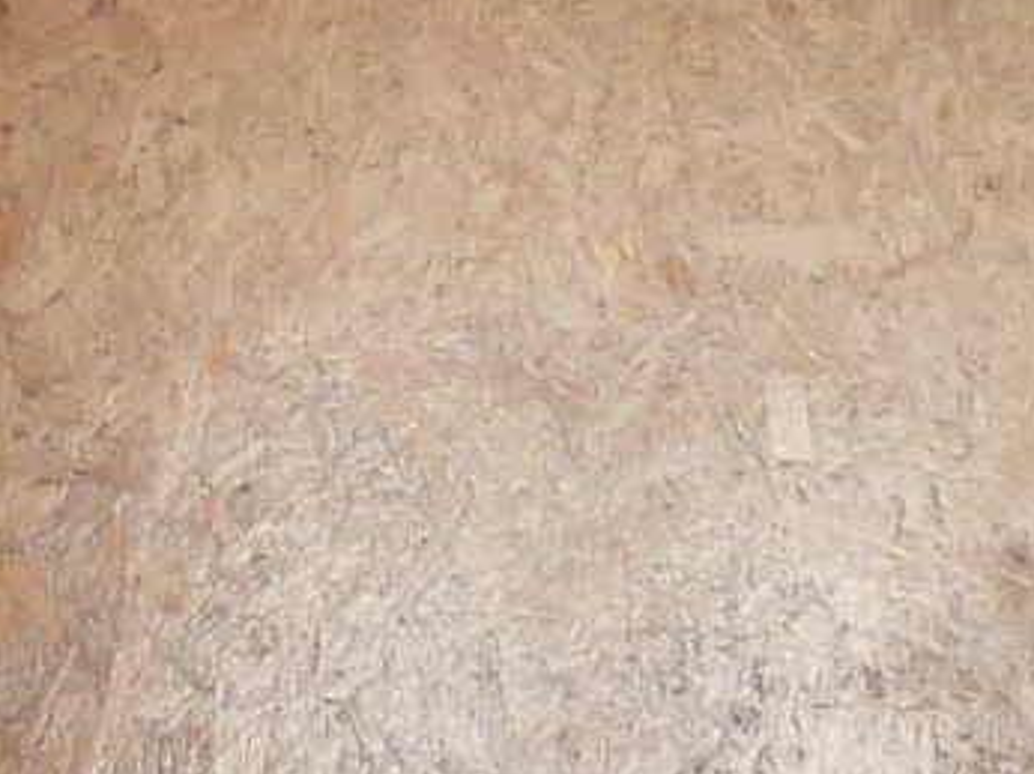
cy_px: -1318
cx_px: -99
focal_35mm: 148
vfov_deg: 8.7
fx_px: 4418
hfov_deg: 13.1
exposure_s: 1/30
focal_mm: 4.1
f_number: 3.3
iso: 125
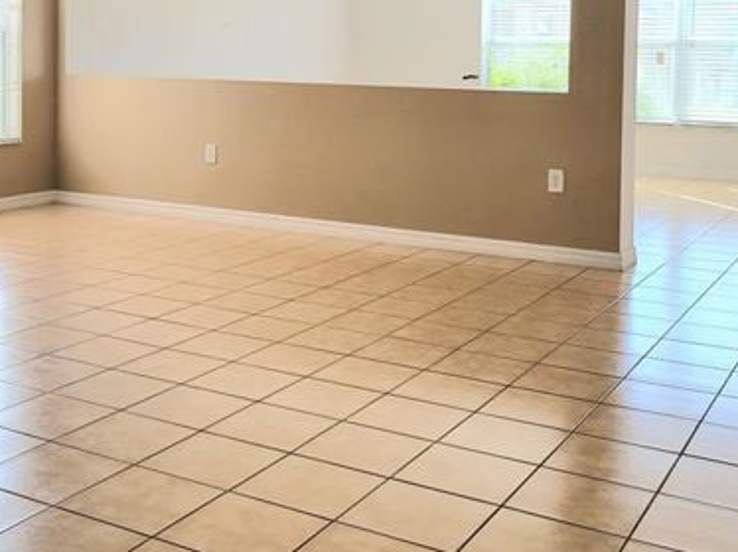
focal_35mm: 49
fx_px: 1044
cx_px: 287
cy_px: 95
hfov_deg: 38.7
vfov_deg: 28.9
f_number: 1.8
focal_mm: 5.4
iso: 40
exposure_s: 1/200
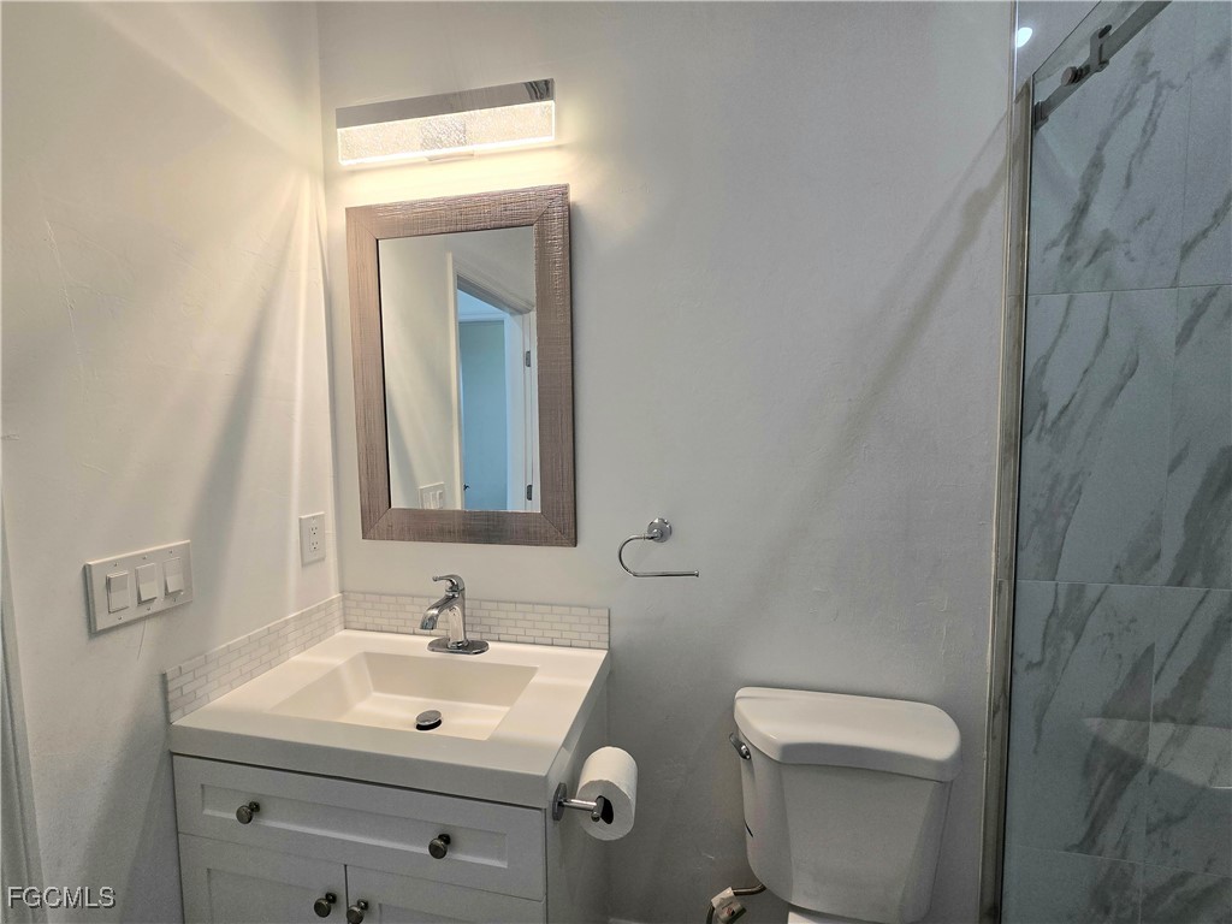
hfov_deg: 106.2
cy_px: 462
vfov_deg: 89.9
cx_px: 616
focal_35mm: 13
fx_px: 463
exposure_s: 1/120
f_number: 2.2
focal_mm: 2.2
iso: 80
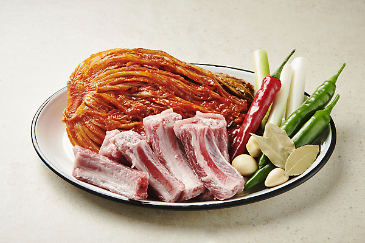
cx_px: 182
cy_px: 122
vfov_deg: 19.5
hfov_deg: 28.8
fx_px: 710
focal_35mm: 70
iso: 31
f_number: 11
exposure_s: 1/125
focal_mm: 70
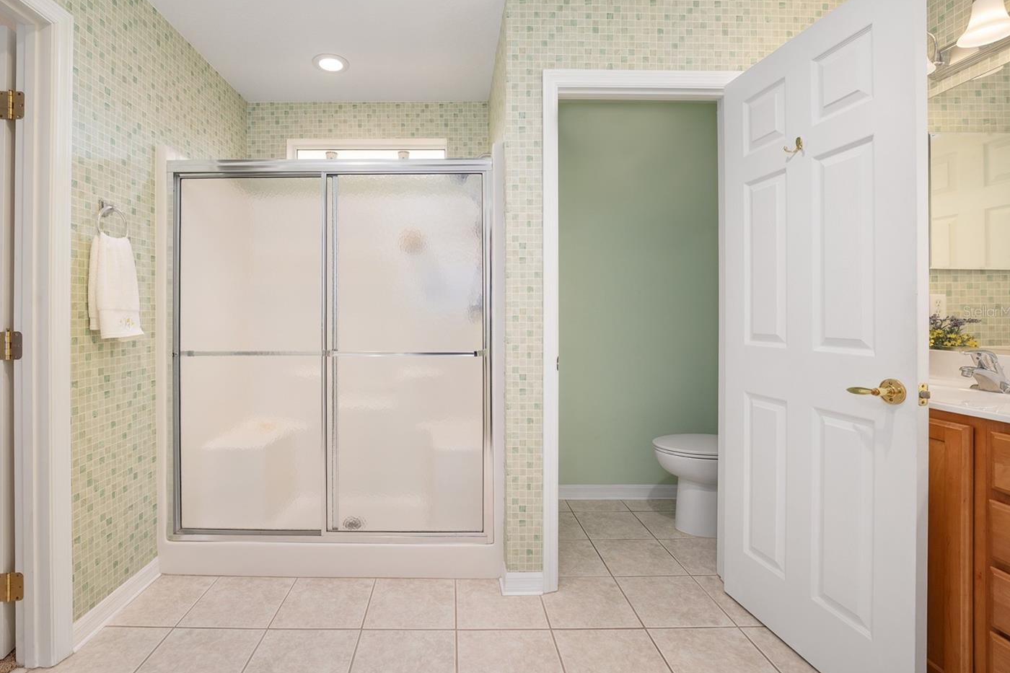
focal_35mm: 16
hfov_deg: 96.4
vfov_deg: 73.6
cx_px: 450
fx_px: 449
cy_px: 311
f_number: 7.1
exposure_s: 1/13
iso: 400
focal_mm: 14
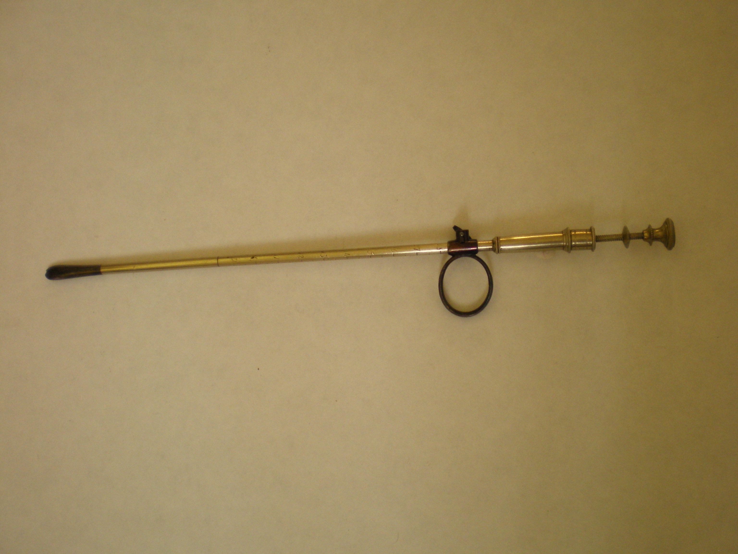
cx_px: 369
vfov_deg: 37.7
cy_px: 277
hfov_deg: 49.0
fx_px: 810
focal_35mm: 38
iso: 200
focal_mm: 6.3
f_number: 3.1
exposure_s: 1/30
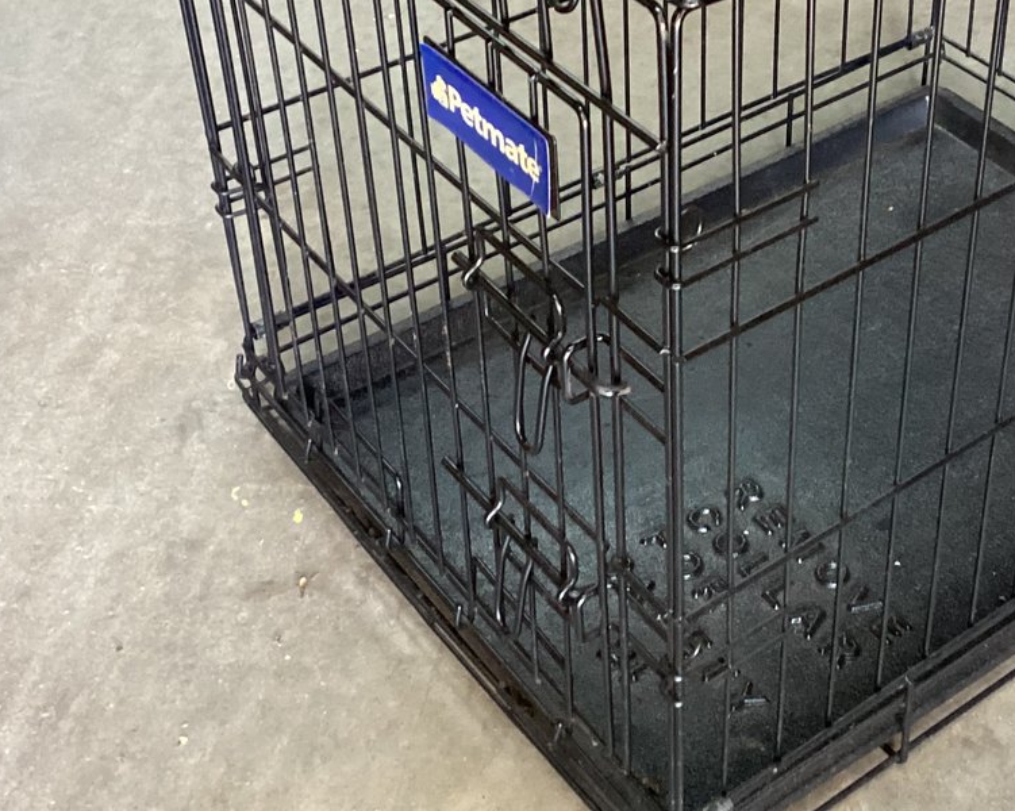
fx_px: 1831
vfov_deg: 24.7
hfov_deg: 30.6
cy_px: 194
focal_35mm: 61
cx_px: 725
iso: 320
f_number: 2.4
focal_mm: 3.3
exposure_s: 1/50
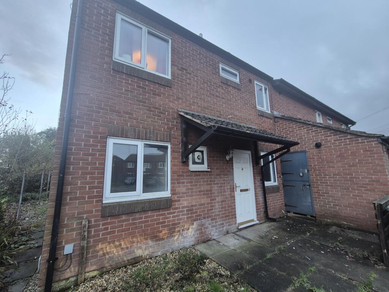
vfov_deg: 89.9
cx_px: 194
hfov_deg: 106.2
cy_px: 146
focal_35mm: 13
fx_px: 146
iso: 250
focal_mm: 2.2
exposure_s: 1/50
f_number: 2.2
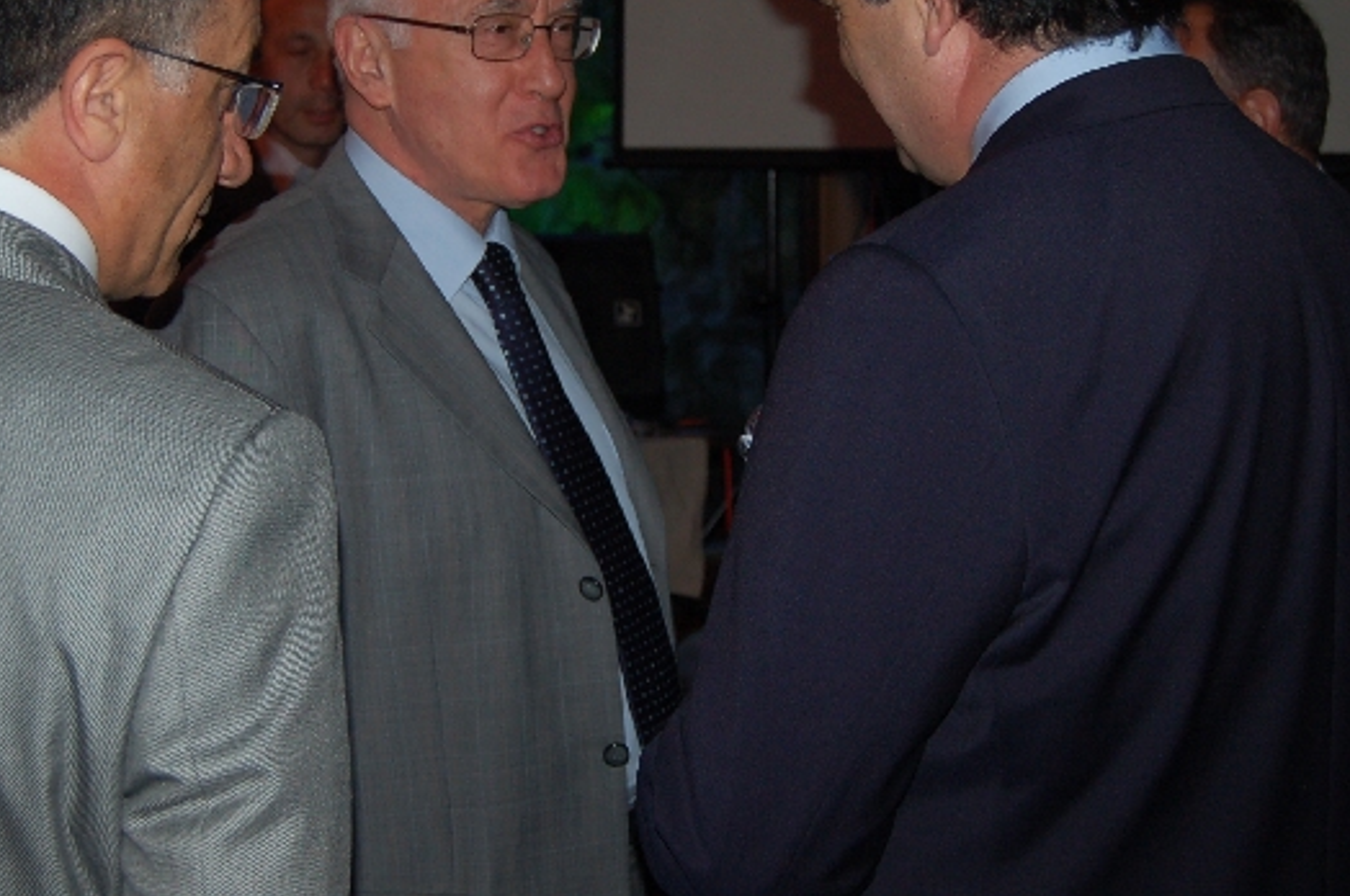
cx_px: 618
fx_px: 2060
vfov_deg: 24.4
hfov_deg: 36.3
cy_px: 301
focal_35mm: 55
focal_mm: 24
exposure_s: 1/60
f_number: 4
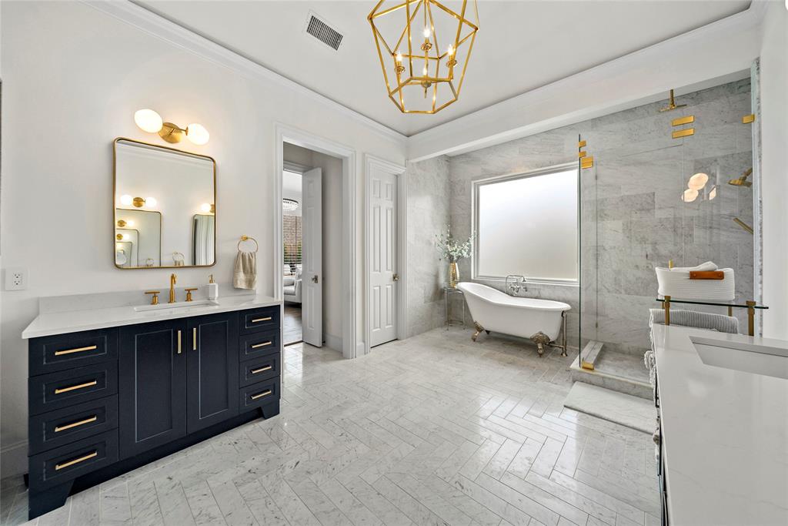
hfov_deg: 112.6
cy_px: 263
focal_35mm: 12
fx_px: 263
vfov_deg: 90.0
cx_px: 394
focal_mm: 12
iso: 800
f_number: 8
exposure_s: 1/25
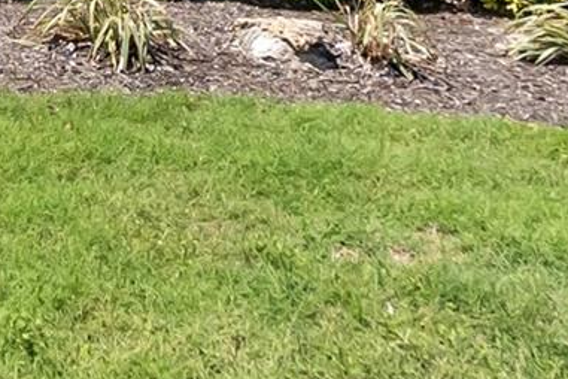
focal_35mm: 63
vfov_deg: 18.8
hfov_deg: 27.1
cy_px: -205
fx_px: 994
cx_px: -158
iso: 500
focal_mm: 10
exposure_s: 1/8000
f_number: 4
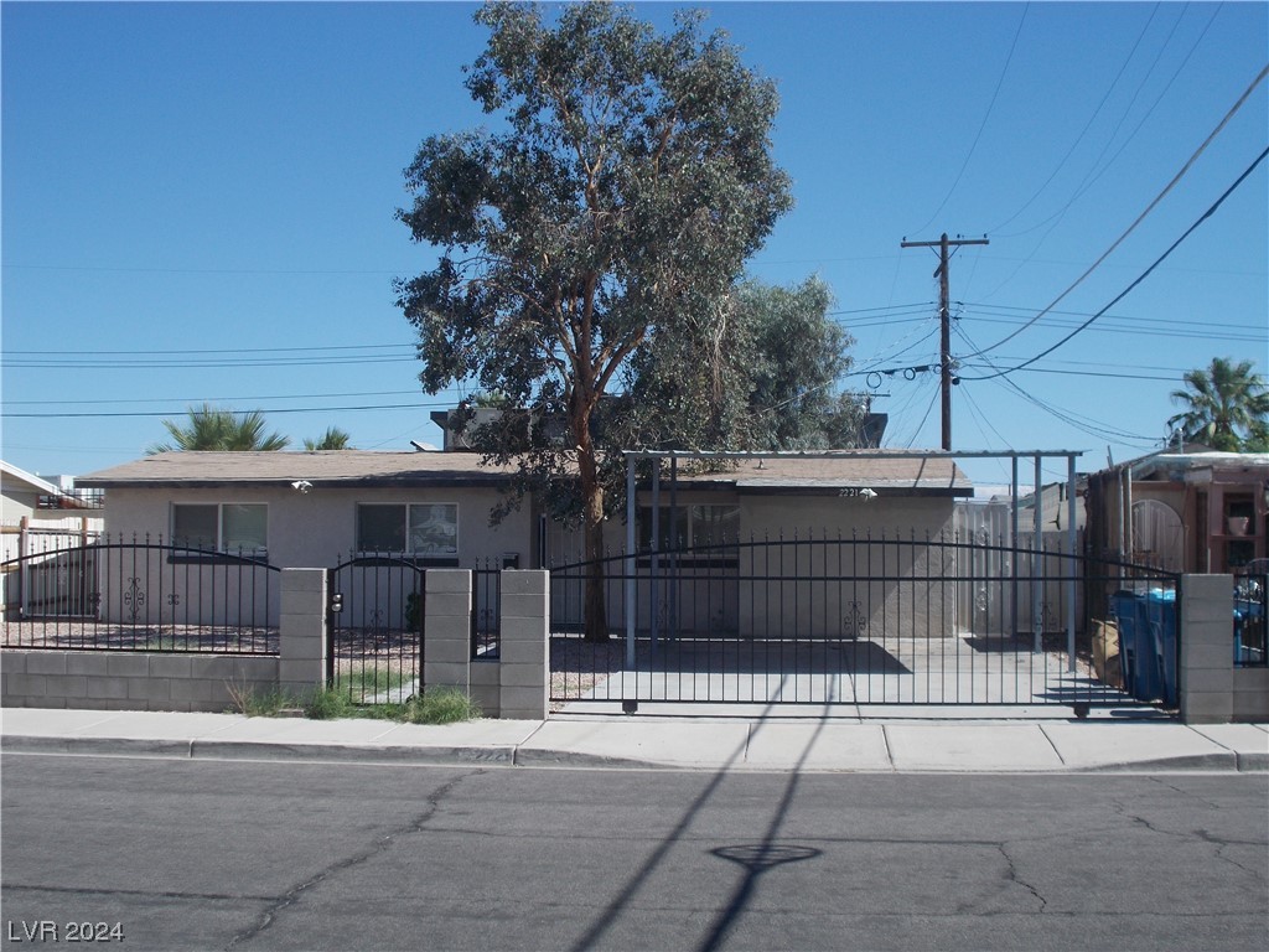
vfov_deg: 32.9
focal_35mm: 44
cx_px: 634
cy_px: 476
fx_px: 1613
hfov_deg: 42.9
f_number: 10.6
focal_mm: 7.9
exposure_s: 1/125
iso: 80
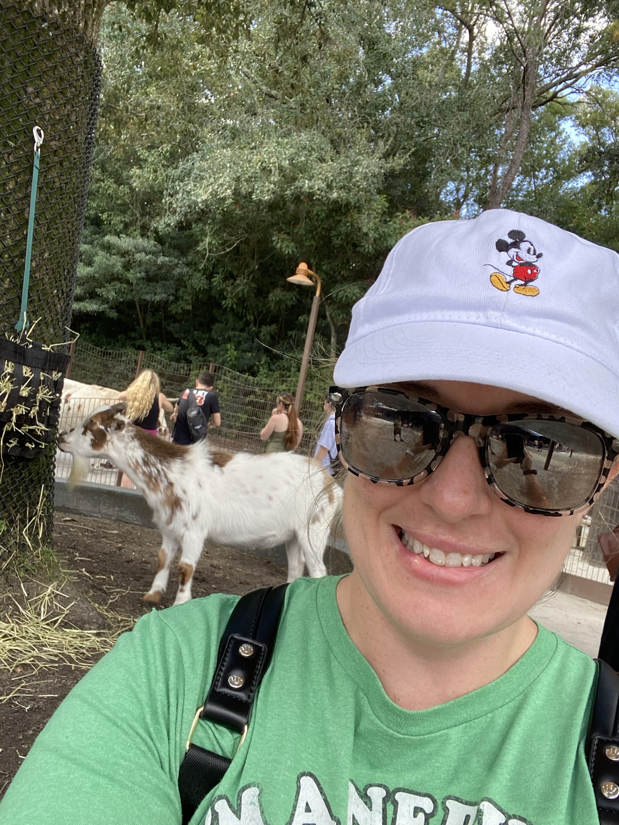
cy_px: 412
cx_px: 310
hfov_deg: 46.8
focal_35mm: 30
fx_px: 715
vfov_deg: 60.0
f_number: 2.2
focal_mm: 2.71
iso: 40
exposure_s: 1/122
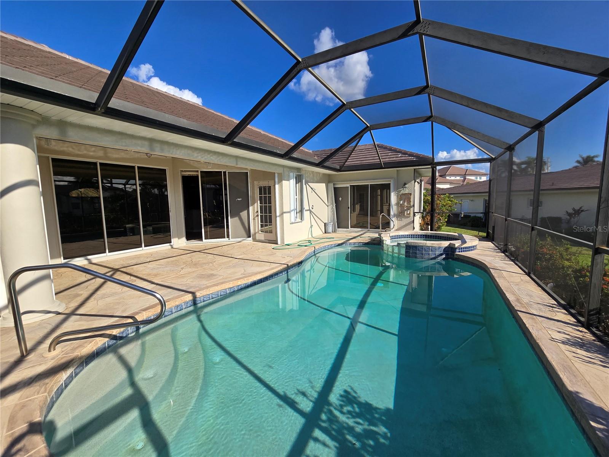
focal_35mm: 13
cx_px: 304
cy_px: 228
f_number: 2.2
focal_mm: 2.2
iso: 50
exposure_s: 1/1293
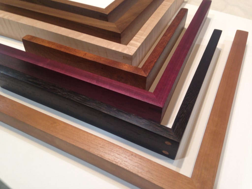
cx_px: 126
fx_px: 240
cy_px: 94
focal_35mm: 33
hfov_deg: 55.4
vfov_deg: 42.9
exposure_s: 1/20
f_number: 2.4
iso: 64
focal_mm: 4.12
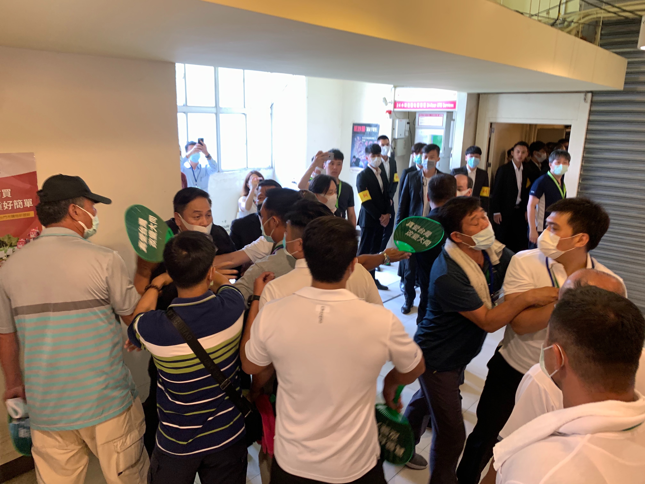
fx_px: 484
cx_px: 322
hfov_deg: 67.3
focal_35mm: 26
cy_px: 242
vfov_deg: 53.1
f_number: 1.8
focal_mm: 4.25
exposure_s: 1/60
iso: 100
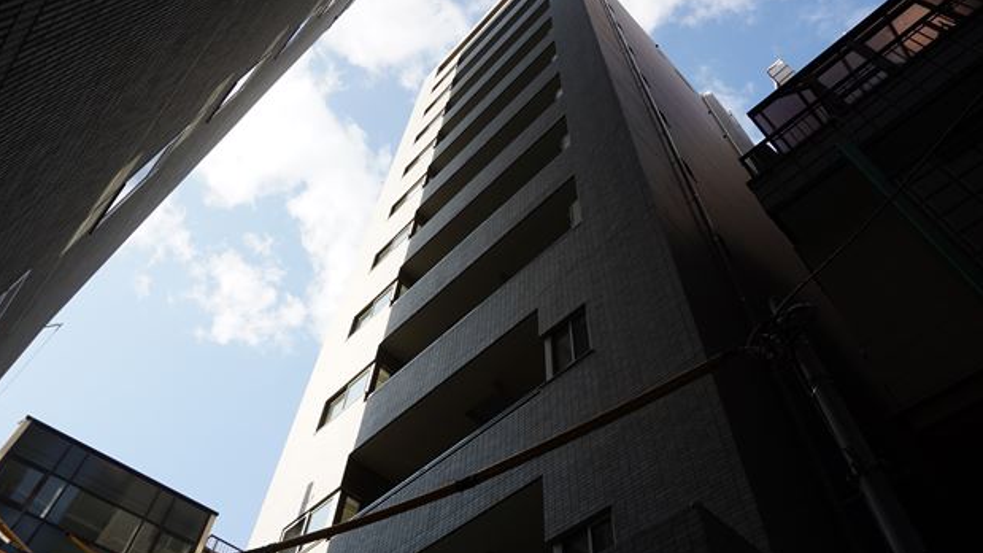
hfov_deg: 71.9
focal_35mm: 26
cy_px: 304
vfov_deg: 44.3
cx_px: 491
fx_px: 678
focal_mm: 16
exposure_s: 1/125
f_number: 8
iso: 100
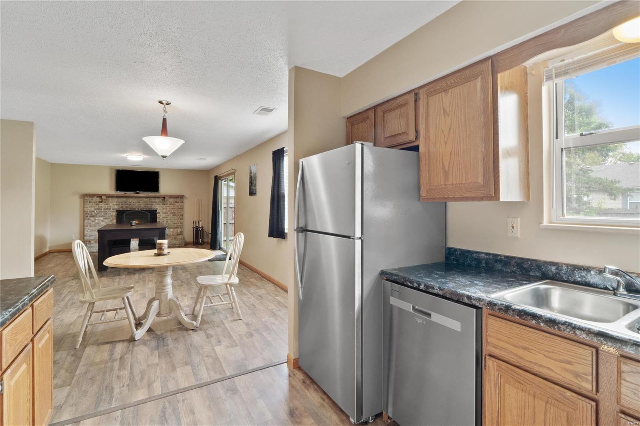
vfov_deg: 73.7
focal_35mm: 16
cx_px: 320
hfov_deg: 96.7
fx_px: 284
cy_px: 213
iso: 400
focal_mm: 8
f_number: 8
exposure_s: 1/3
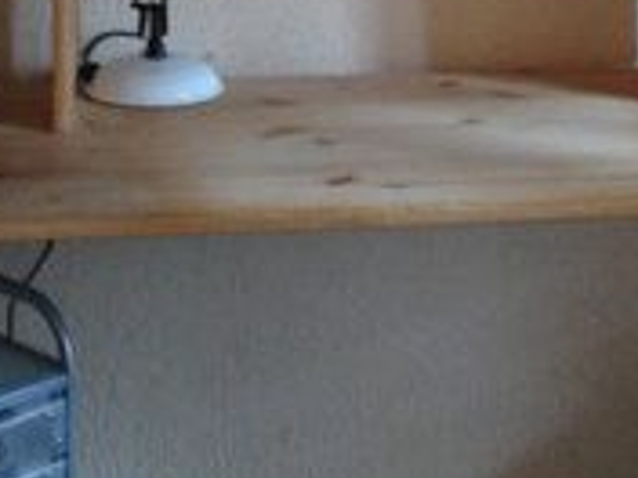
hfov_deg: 16.3
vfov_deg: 12.0
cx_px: 569
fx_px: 2193
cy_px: -167
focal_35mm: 119
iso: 400
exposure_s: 1/15
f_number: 2.4
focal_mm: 4.28
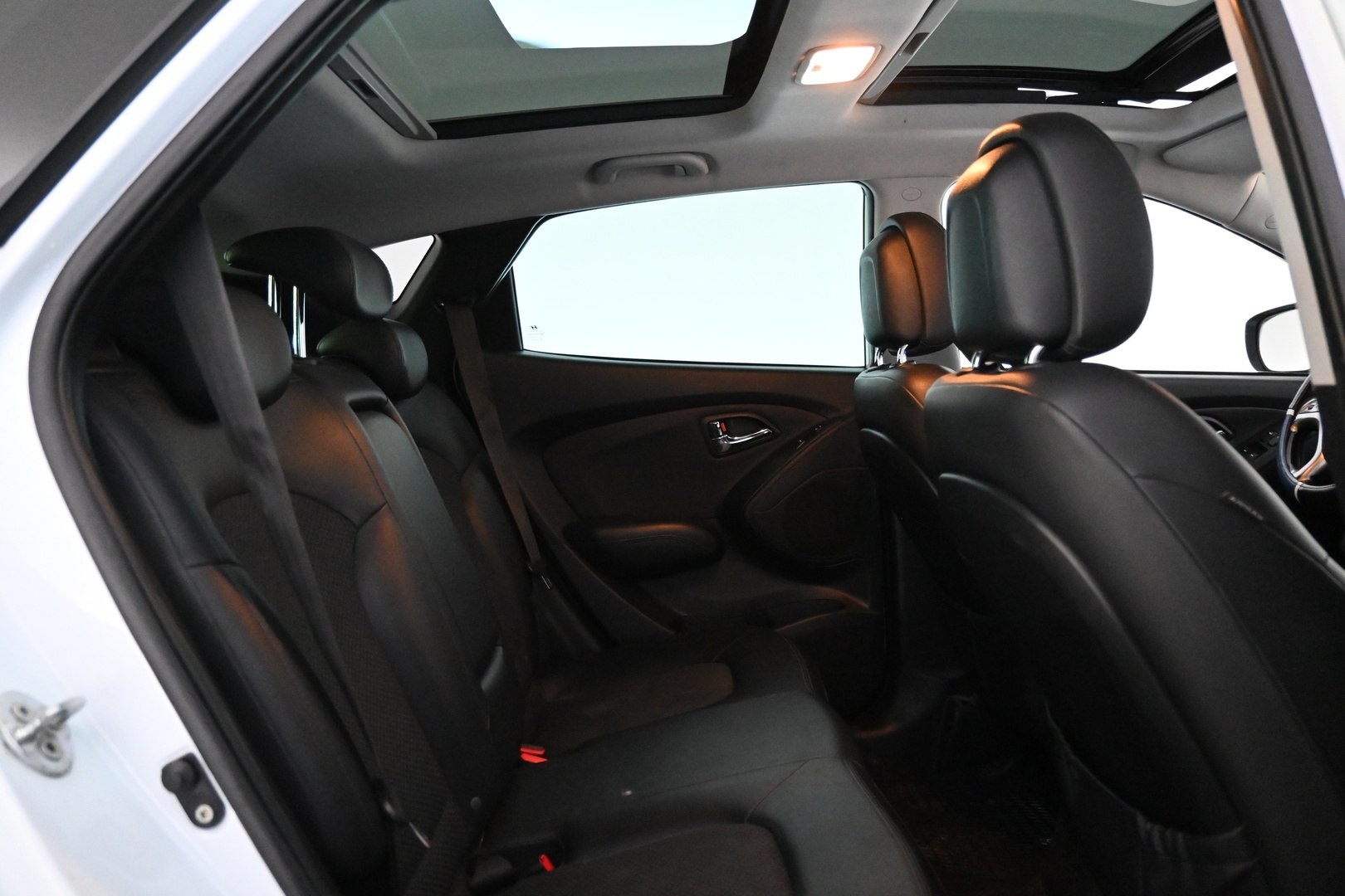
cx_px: 672
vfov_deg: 44.6
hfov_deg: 63.2
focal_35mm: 29
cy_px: 448
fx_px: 1093
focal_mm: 19.5
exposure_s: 1/60
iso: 7200
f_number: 3.8
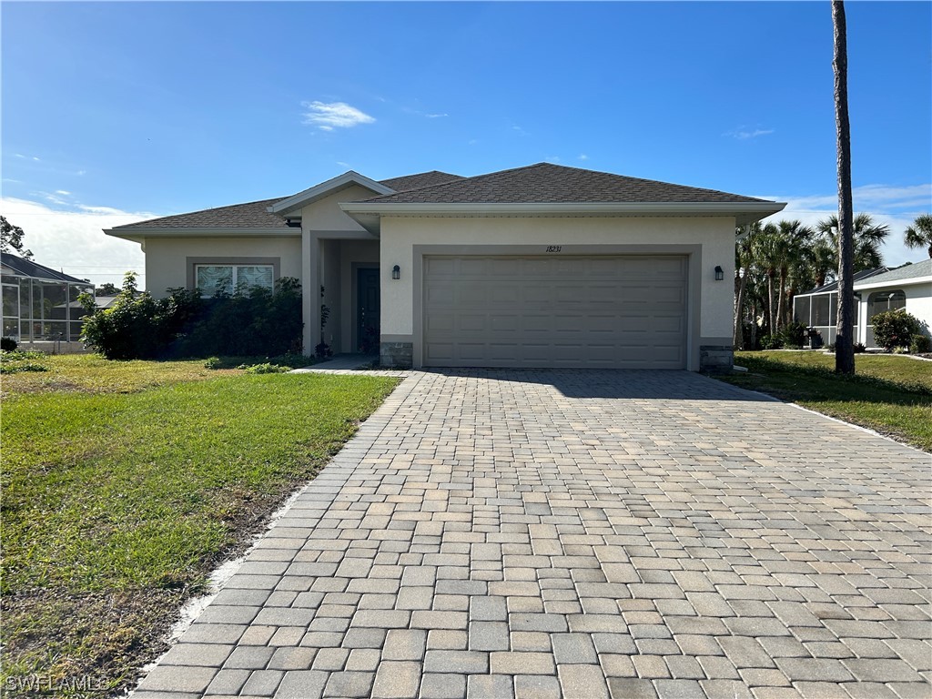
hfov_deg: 67.3
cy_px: 350
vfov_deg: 53.1
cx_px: 466
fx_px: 700
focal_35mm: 26
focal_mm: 5.7
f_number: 1.5
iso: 50
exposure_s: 1/5076
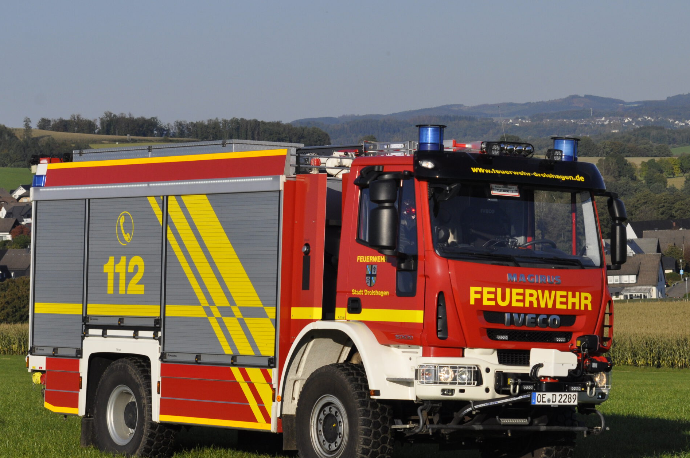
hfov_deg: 14.5
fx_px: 2718
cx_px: 378
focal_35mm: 142
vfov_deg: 9.6
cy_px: 202
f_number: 10
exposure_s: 1/1600
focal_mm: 70
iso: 500
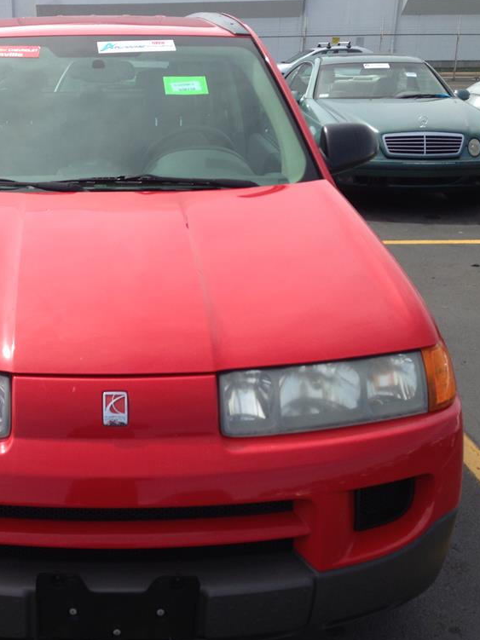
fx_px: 832
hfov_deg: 31.2
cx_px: 80
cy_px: 317
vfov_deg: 42.1
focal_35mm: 45
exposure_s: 1/861
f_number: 2.4
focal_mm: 4.13
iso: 50
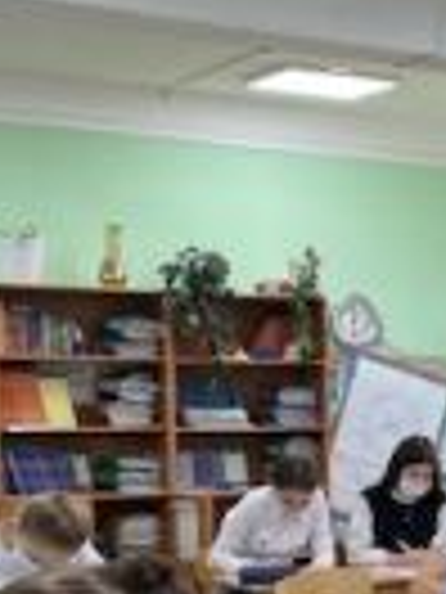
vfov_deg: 21.8
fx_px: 1512
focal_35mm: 88
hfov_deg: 15.6
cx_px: 644
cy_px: 526
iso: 80
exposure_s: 1/100
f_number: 1.8
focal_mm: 4.25
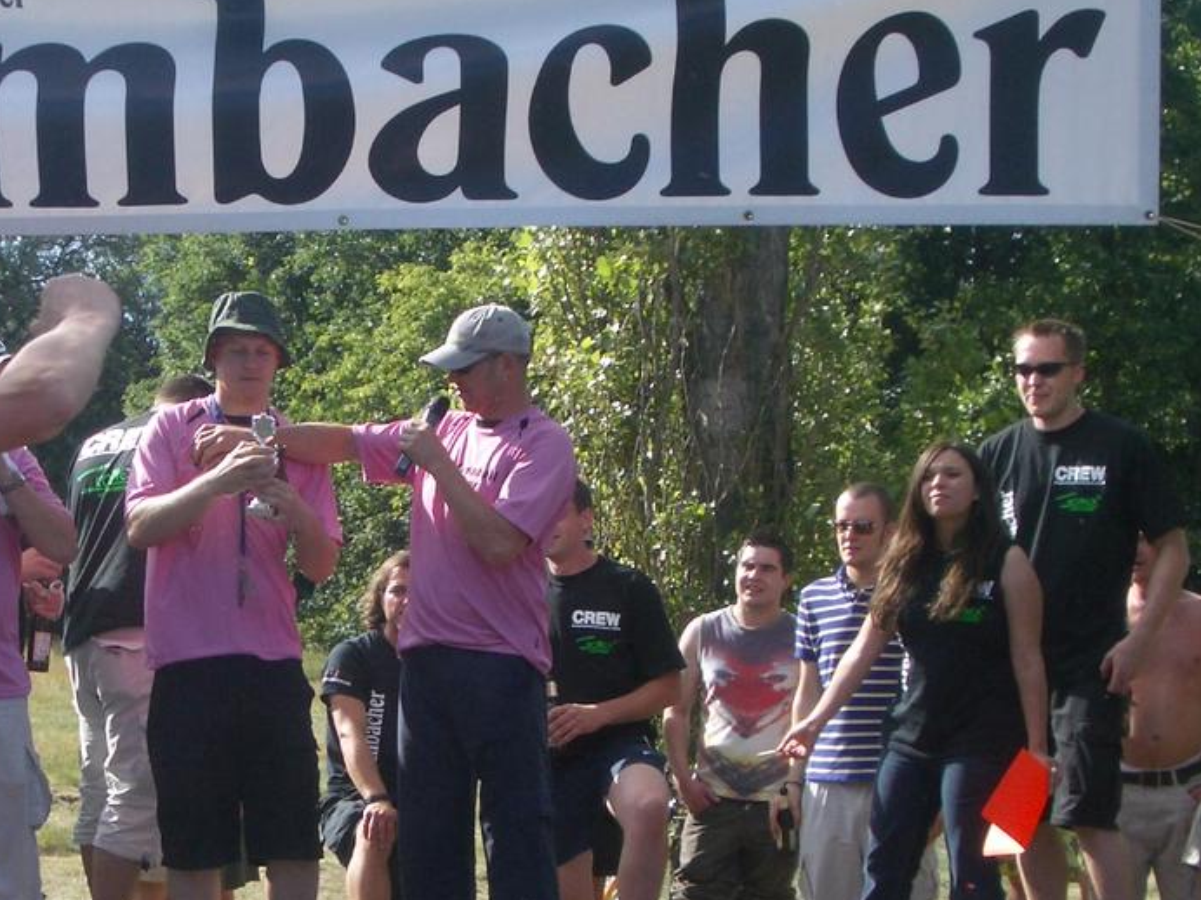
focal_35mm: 76
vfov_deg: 19.3
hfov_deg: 25.3
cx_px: 259
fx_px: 2636
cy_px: 631
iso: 50
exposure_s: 1/250
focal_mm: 6.8
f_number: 4.6
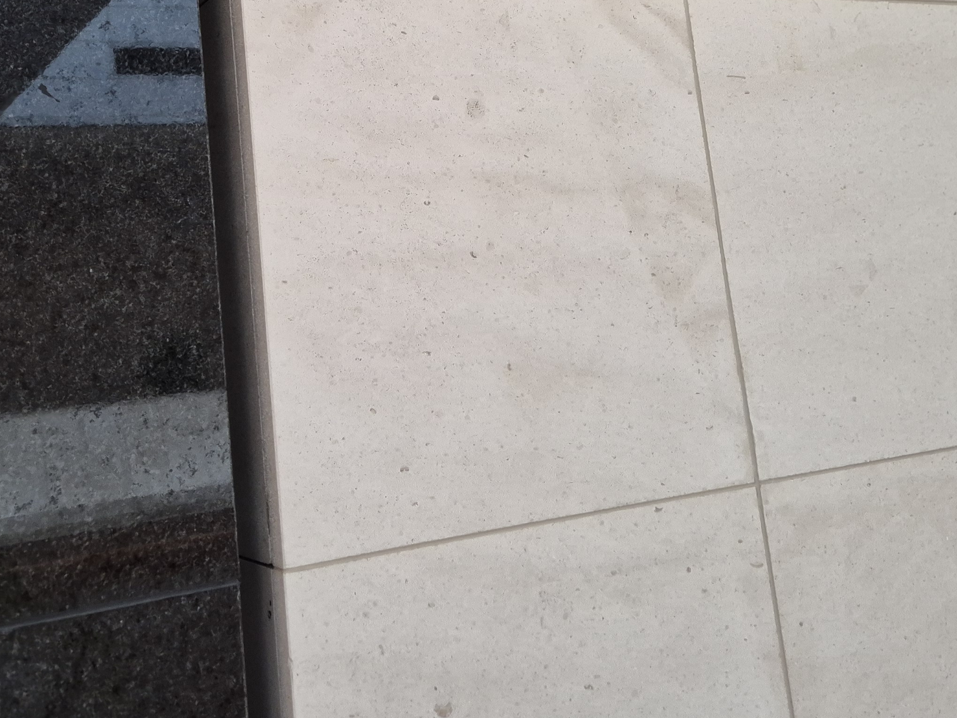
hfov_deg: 42.0
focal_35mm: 45
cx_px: 405
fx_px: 1244
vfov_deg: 30.9
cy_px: 91
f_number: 1.8
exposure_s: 1/120
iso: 250
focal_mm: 5.4
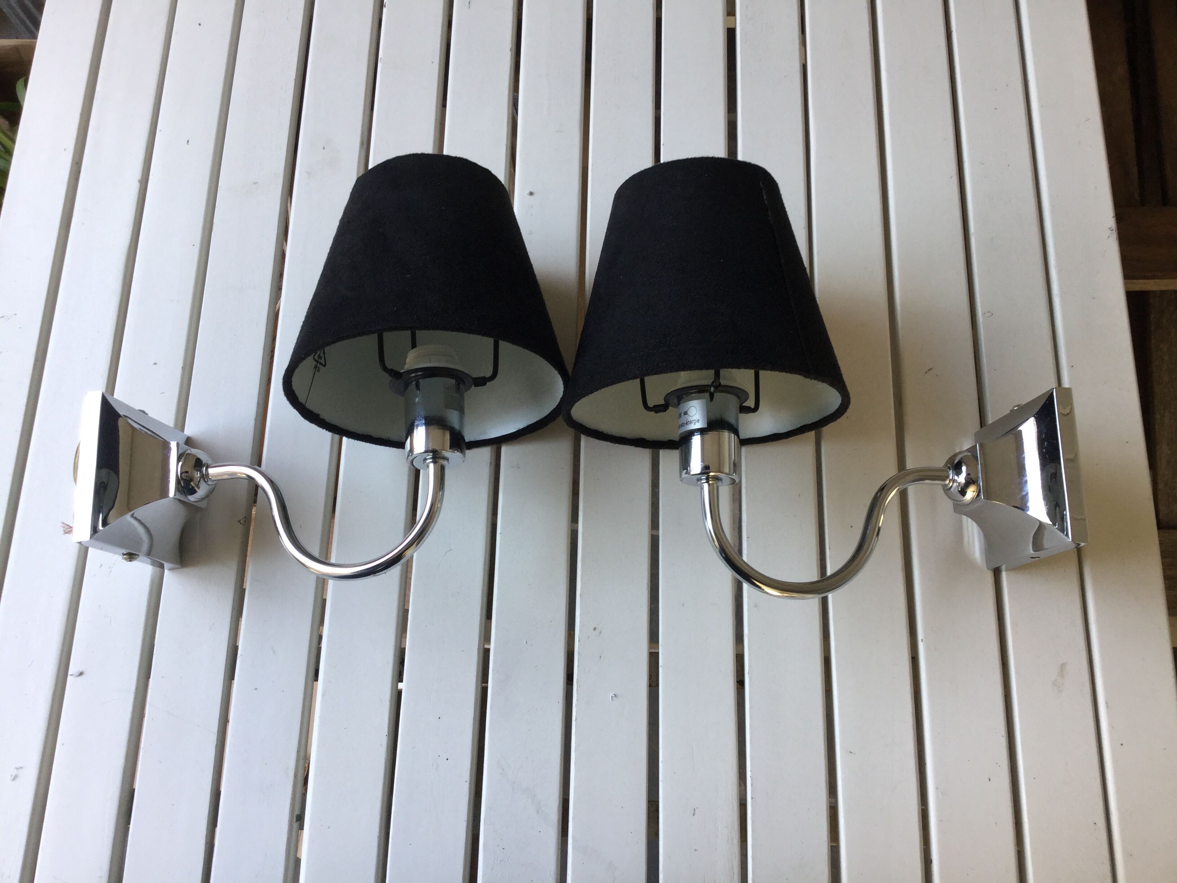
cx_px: 588
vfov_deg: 45.4
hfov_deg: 58.4
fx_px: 1054
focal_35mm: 31
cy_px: 442
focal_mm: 3.3
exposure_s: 1/50
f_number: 2.4
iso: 32
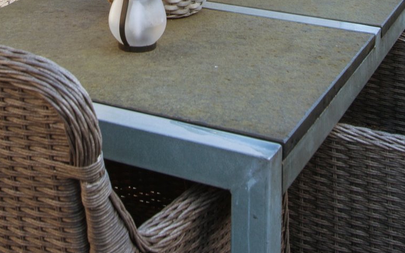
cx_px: 139
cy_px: -237
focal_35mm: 80
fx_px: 883
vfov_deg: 14.0
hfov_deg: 25.7
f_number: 10
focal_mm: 20
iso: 200
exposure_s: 1/50
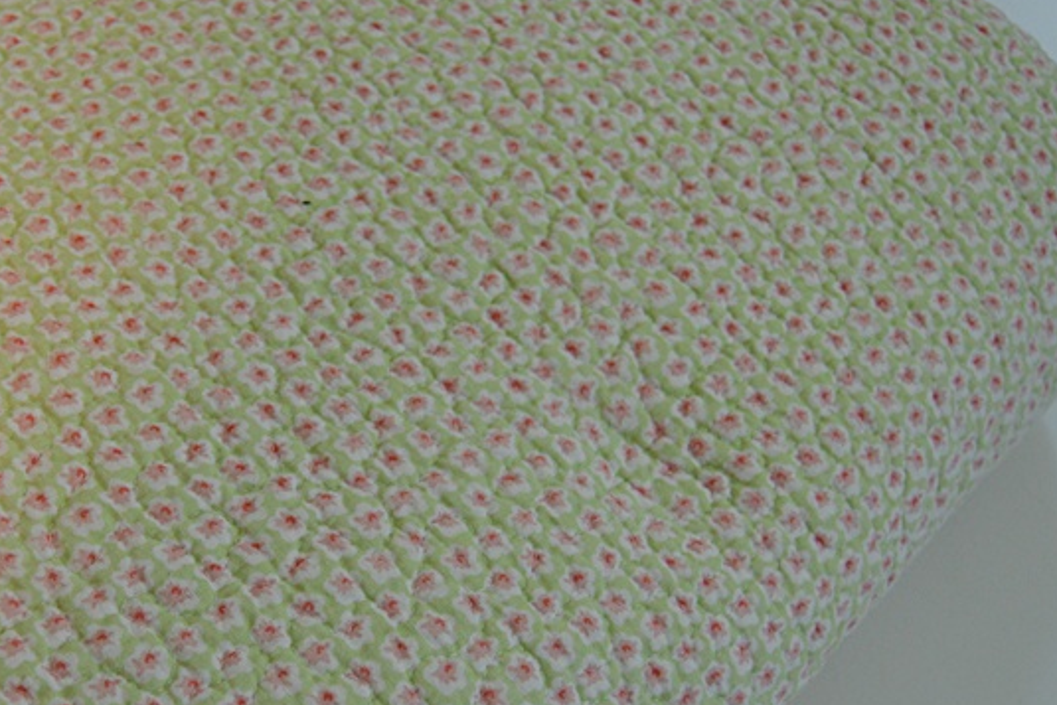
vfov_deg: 24.1
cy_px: 485
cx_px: 255
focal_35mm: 56
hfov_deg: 34.8
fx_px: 1645
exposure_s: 1/60
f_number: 3.5
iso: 500
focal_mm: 20
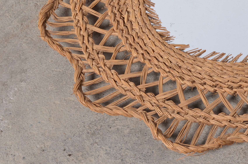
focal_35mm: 163
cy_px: 10
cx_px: 228
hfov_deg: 12.5
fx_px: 1120
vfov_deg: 8.3
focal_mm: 50
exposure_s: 1/125
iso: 100
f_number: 11
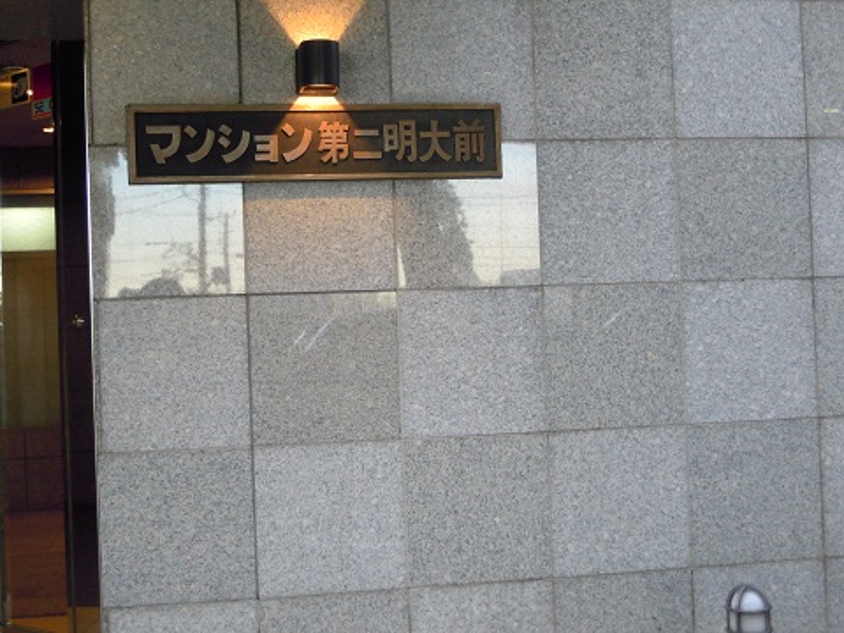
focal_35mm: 54
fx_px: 1317
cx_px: 422
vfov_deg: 27.0
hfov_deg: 35.5
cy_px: 316
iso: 400
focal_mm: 9.6
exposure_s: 1/40
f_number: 3.7
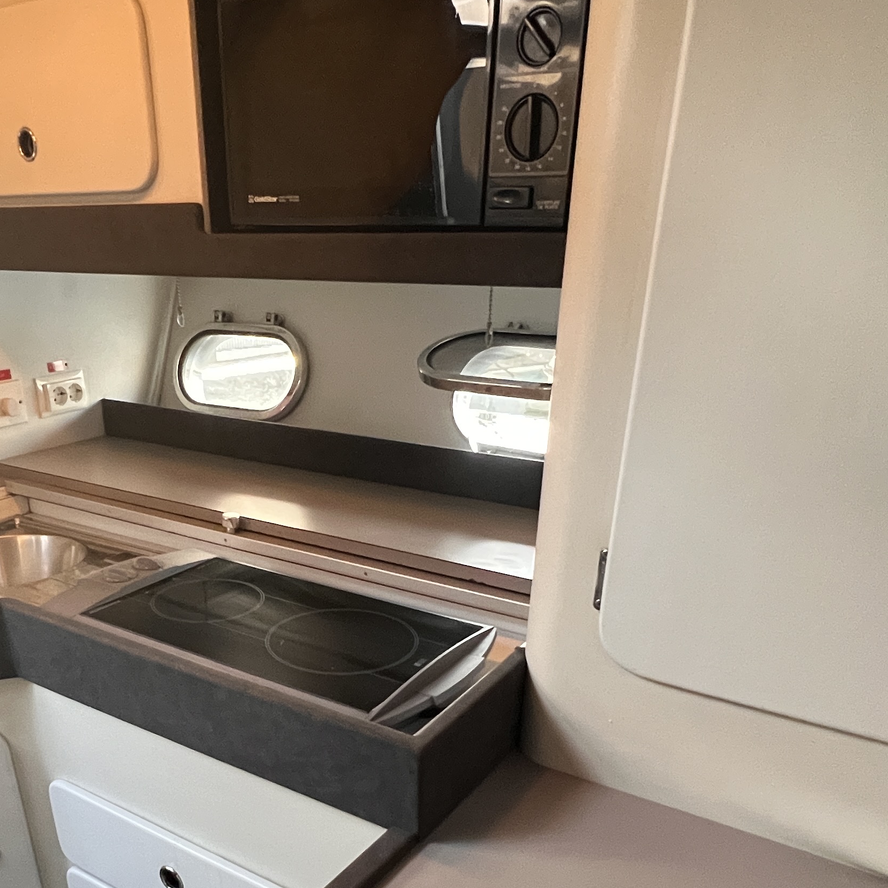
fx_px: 813
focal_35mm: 28
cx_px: 350
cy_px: 702
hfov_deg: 56.8
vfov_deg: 53.7
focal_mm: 1.57
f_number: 1.8
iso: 640
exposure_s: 1/60
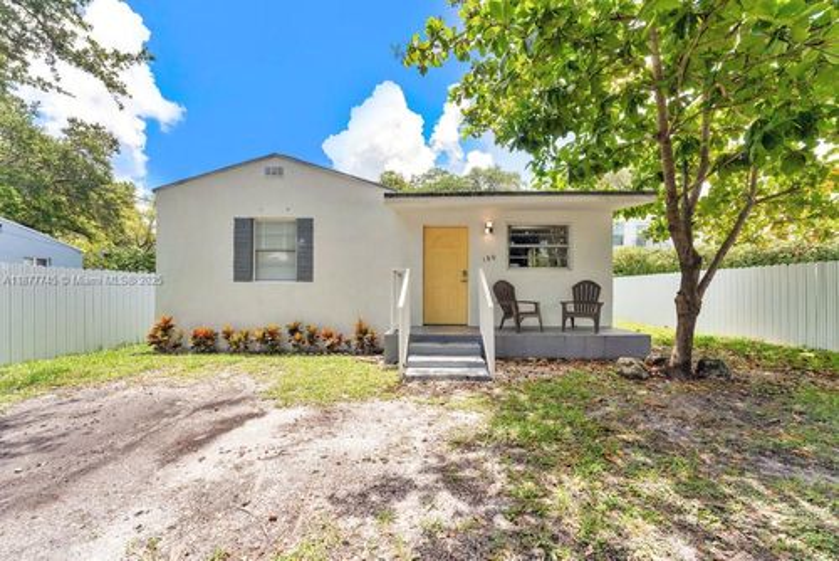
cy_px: 280
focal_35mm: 14
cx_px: 420
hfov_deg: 104.2
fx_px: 326
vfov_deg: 81.3
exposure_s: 1/125
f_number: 8
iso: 100
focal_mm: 14
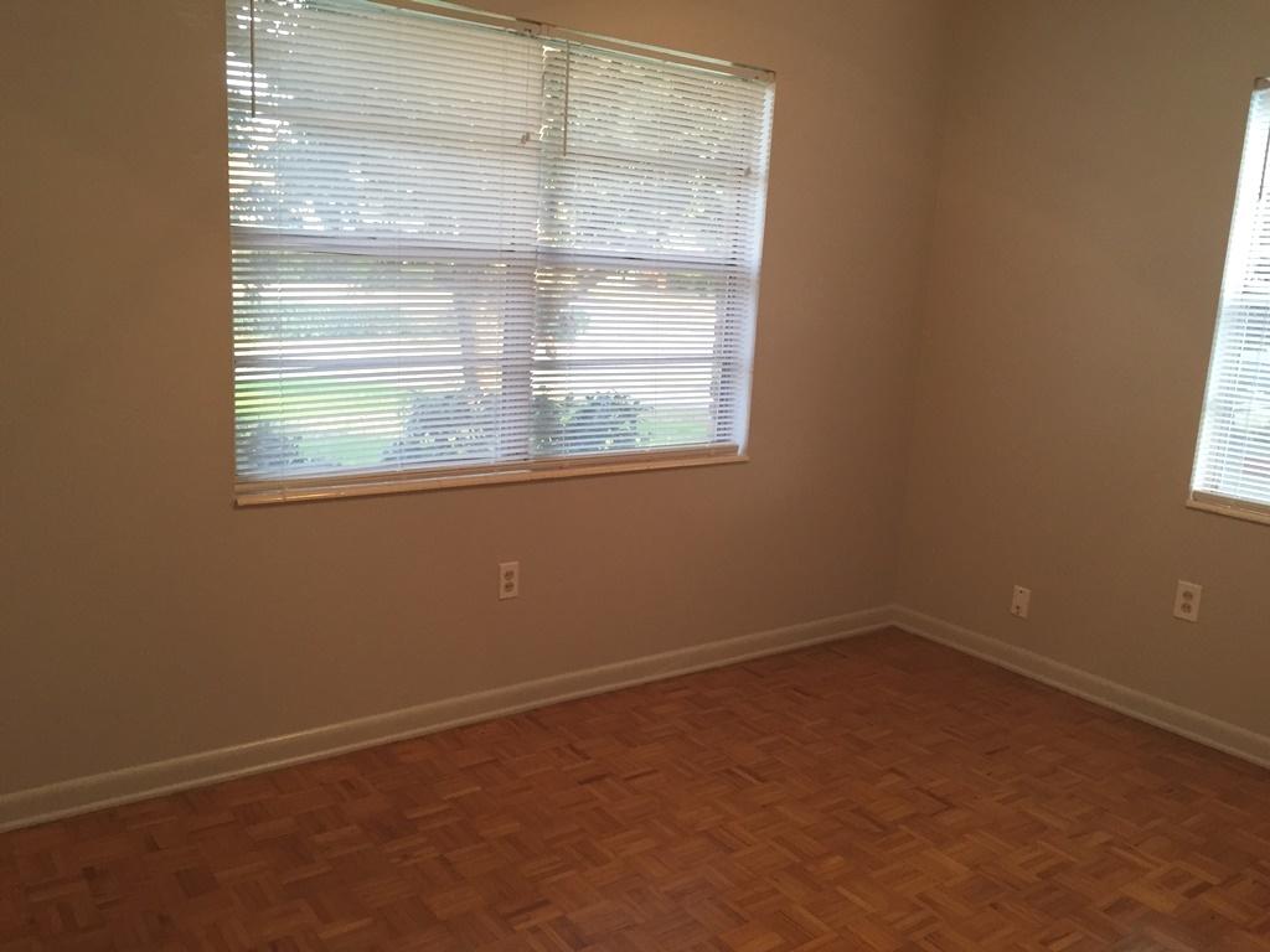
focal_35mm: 29
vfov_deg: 48.2
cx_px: 635
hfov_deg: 61.7
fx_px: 1064
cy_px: 476
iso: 50
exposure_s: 1/30
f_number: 2.2
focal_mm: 4.15
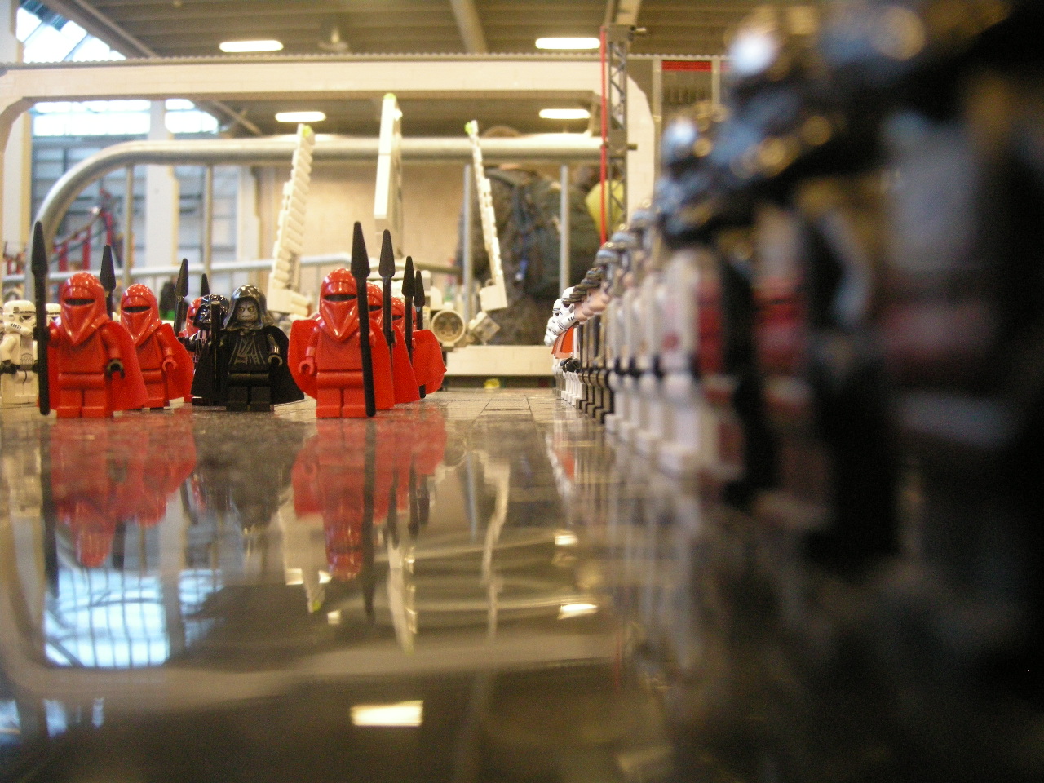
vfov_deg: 39.7
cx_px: 522
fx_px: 1086
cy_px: 392
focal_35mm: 36
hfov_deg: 51.4
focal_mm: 7.5
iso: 400
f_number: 2.7
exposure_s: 1/12.3
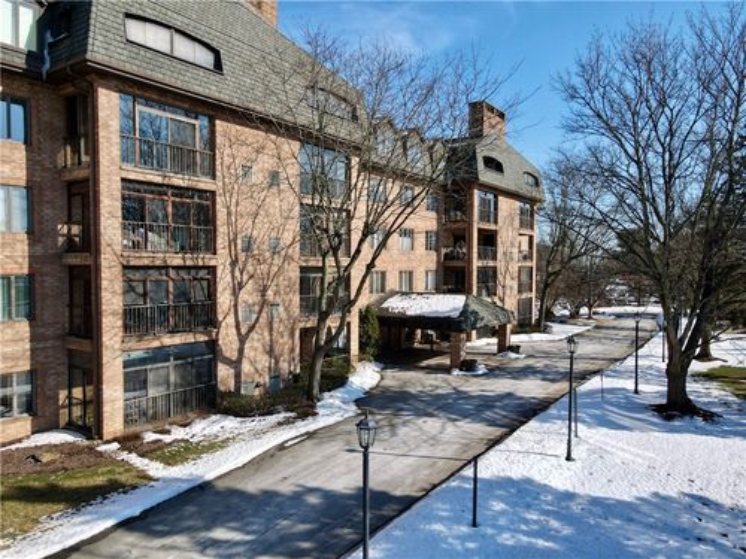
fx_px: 517
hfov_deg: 71.6
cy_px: 280
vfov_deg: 56.8
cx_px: 373
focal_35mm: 24
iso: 100
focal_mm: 4.5
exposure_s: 1/640
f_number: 2.8
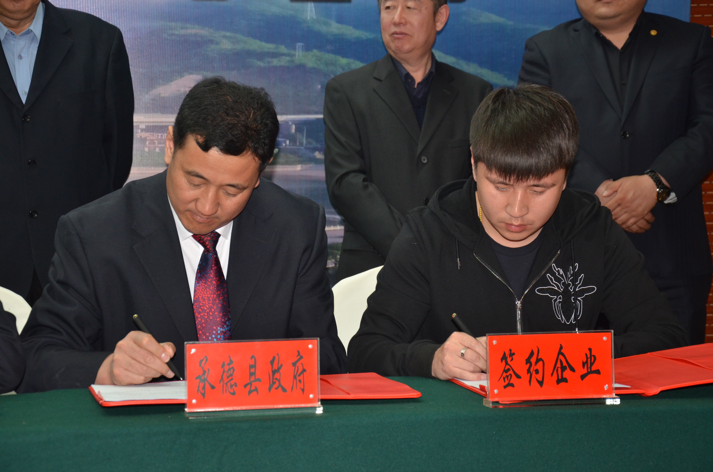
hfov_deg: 26.0
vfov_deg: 17.4
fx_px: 1542
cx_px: 356
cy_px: 236
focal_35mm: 78
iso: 800
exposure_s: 1/60
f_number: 5
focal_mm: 52
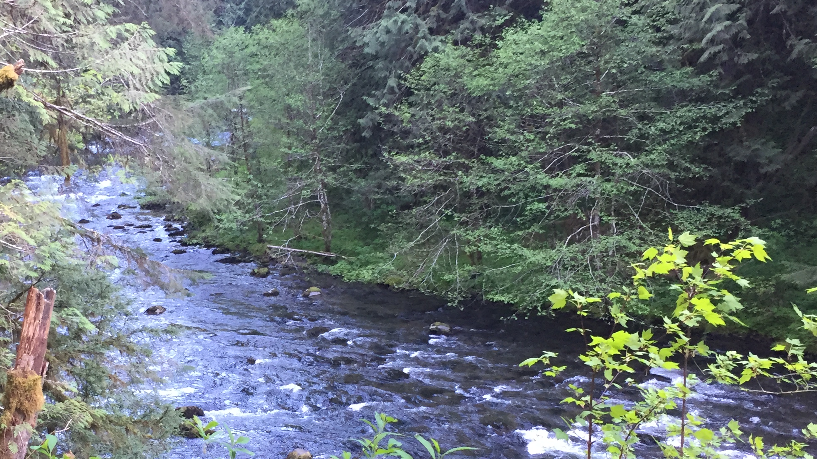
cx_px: 238
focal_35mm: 53
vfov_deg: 22.4
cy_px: 339
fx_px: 1148
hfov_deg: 38.5
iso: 50
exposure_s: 1/30
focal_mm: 4.15
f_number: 2.2
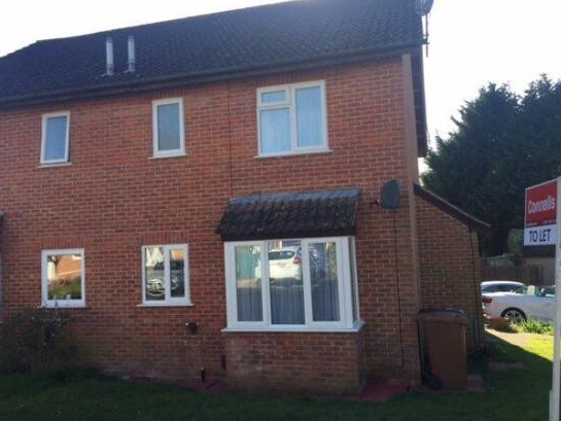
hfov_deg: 58.3
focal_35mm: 31
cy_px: 215
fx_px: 503
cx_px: 289
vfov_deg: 45.5
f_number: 2.2
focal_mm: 4.15
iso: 32
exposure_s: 1/488
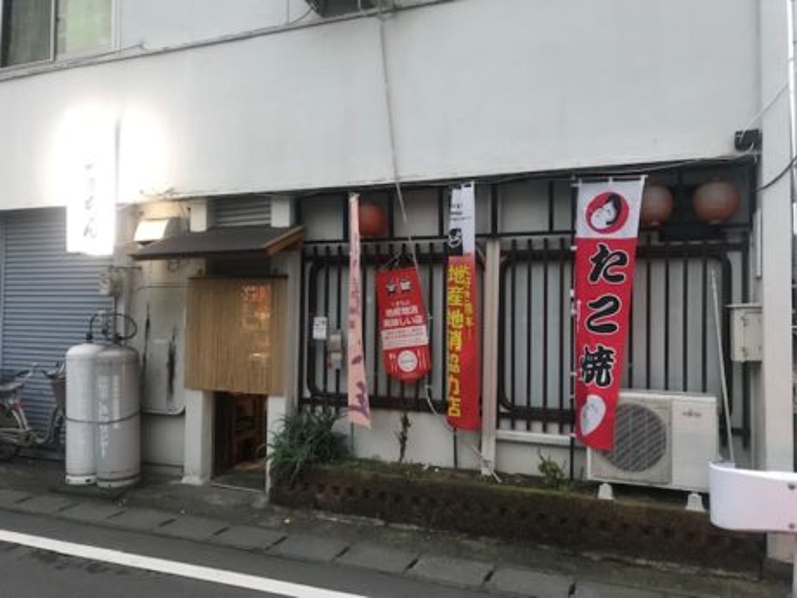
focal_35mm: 28
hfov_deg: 63.4
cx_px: 398
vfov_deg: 49.7
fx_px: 645
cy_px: 299
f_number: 1.8
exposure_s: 1/15
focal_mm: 3.99
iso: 100
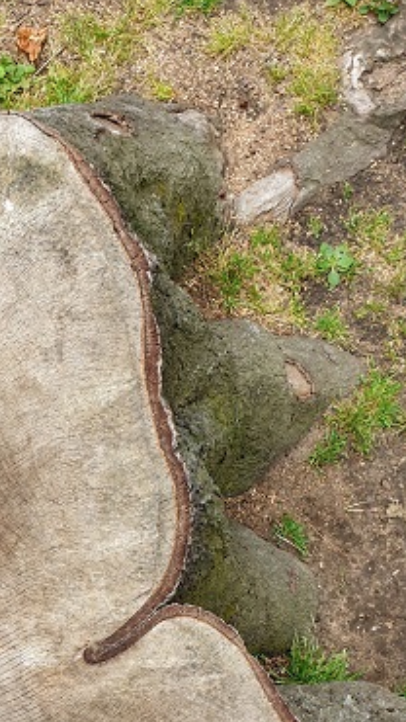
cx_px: -47
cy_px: 609
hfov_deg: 22.1
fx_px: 977
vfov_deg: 38.6
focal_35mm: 51
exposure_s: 1/389
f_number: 2.4
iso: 50
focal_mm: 4.3
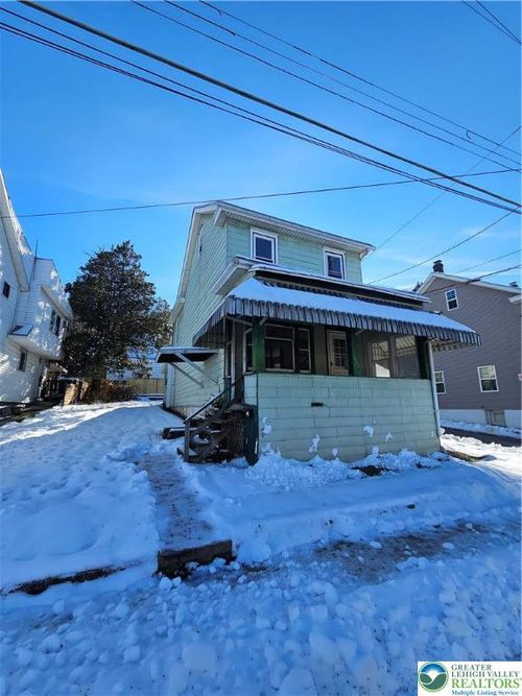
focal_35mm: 13
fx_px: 261
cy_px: 348
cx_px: 261
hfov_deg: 89.9
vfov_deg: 106.2
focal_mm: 2.2
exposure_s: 1/1376
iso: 50
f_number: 2.2
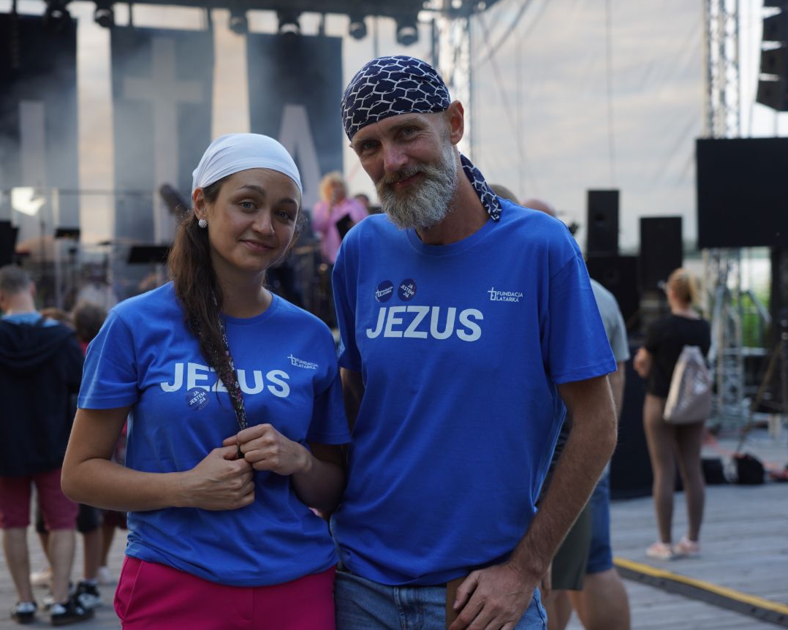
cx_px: 371
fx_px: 1399
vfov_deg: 25.4
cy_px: 315
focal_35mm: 60
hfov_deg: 31.4
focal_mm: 53
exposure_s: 1/100
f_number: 4.5
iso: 160
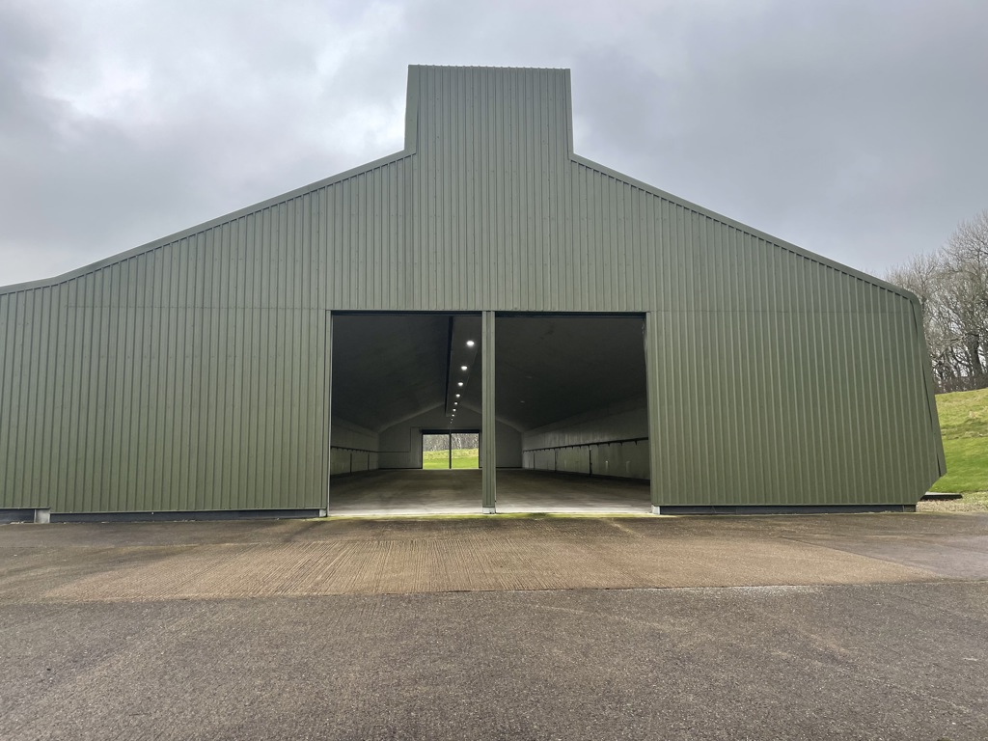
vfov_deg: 53.1
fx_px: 742
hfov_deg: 67.3
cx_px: 494
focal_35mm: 26
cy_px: 370
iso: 32
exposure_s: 1/243
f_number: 1.6
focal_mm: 4.2
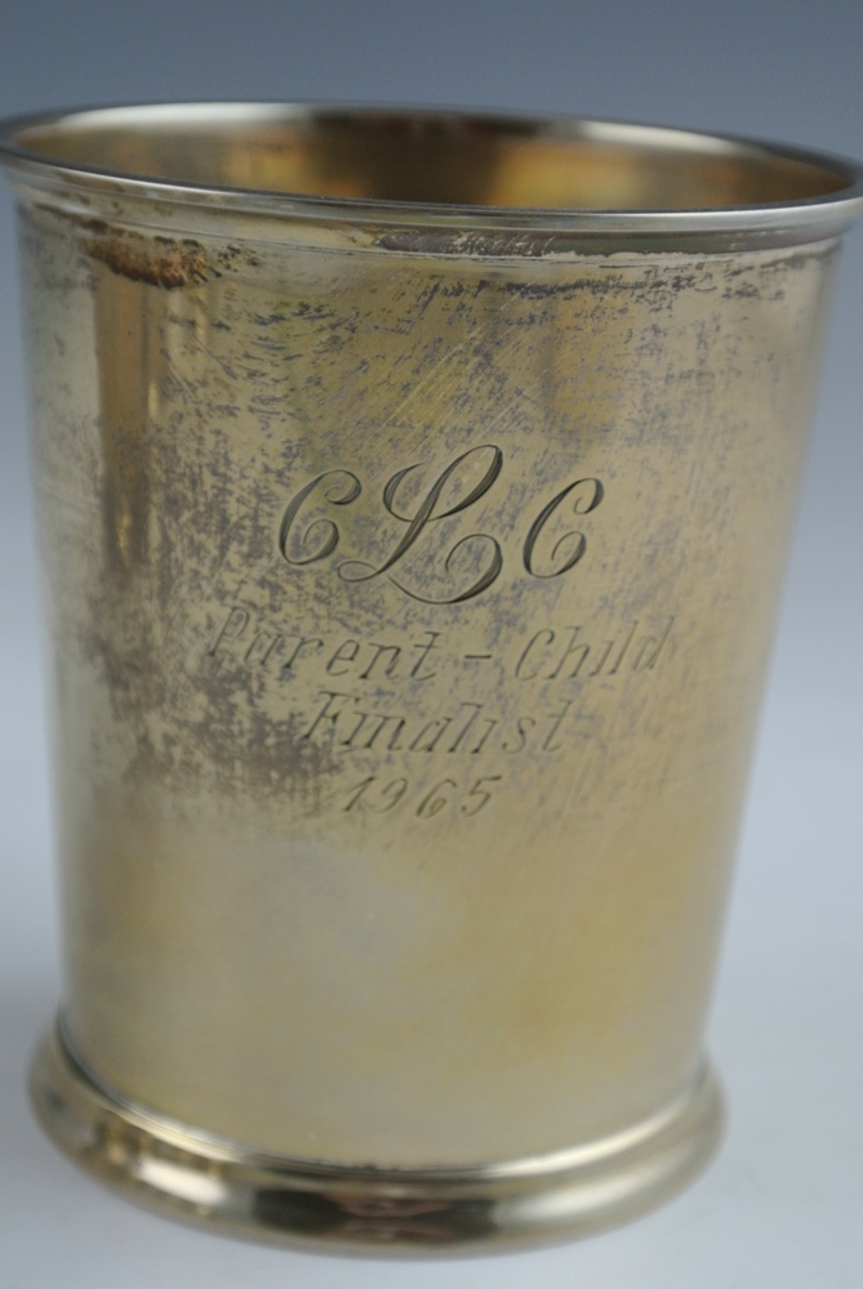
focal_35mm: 81
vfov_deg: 25.0
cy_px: 644
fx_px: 2905
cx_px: 432
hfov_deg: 16.9
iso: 400
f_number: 5.6
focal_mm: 30
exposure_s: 1/100
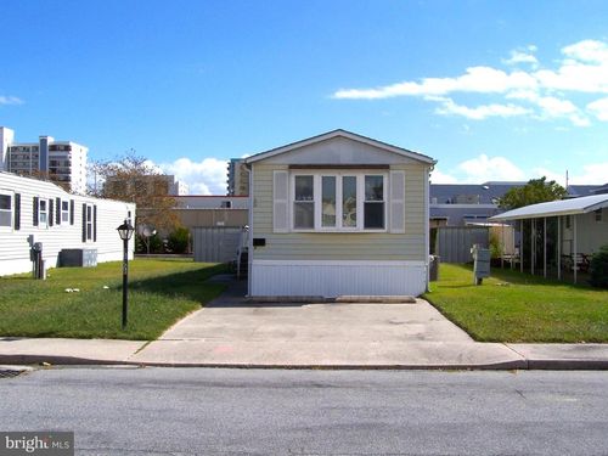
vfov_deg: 37.7
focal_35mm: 38
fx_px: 667
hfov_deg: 49.0
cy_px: 228
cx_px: 304
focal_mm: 6.3
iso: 80
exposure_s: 1/750
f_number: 5.6
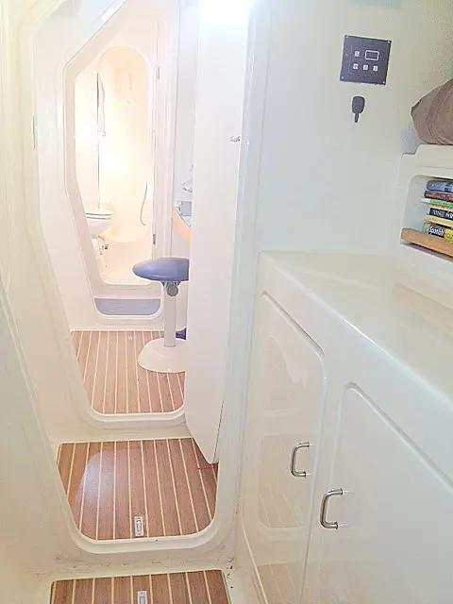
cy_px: 302
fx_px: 611
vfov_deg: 52.6
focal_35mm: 35
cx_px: 226
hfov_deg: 40.7
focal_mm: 4.28
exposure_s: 1/40
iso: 64
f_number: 2.4
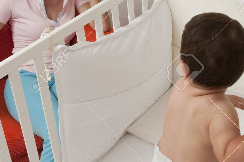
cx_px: 116
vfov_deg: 21.4
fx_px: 426
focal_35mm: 63
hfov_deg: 31.9
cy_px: 56
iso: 125
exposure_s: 1/160
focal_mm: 22
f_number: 9
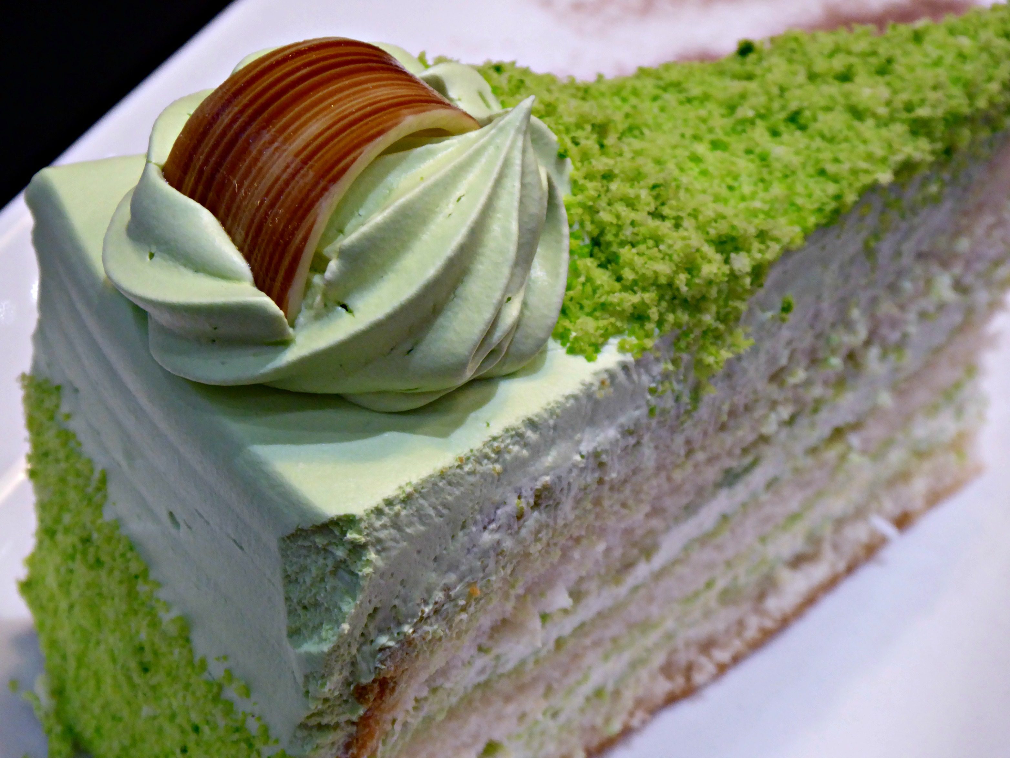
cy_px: 379
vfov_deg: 21.0
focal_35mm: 70
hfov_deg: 27.8
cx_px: 505
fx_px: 2042
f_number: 4.5
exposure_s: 1/20
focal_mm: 12.5
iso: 400
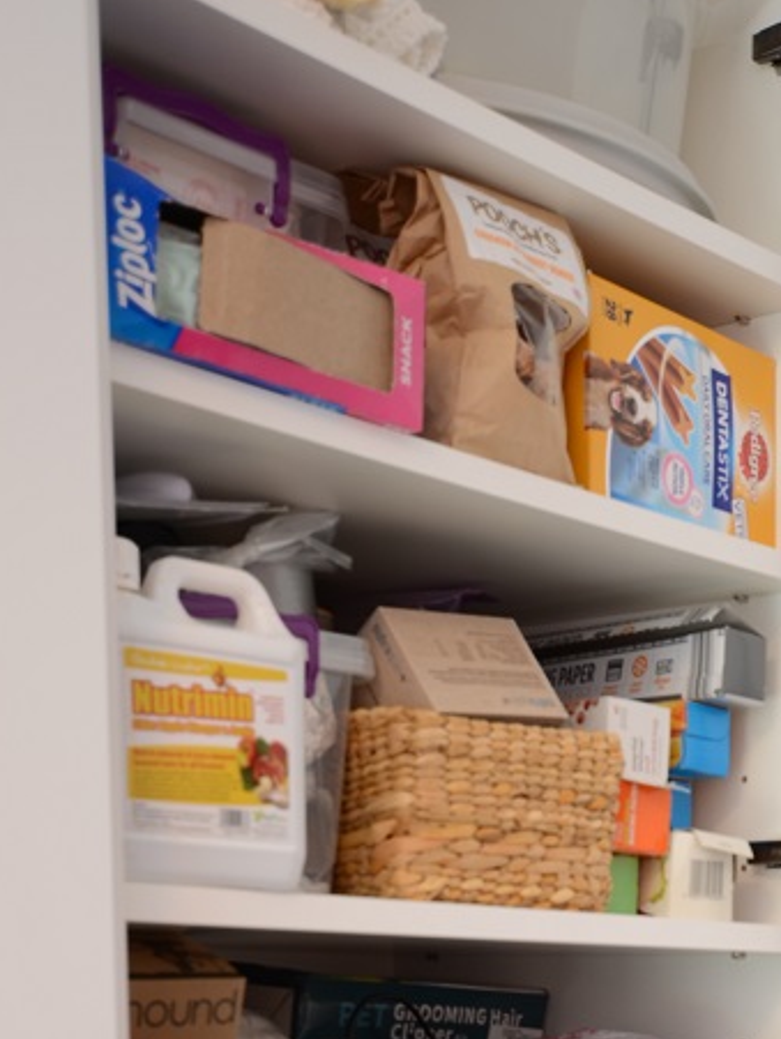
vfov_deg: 25.5
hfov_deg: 20.6
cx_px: 799
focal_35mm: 69
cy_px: 1223
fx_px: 2073
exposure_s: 1/25
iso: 100
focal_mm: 20
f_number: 3.5
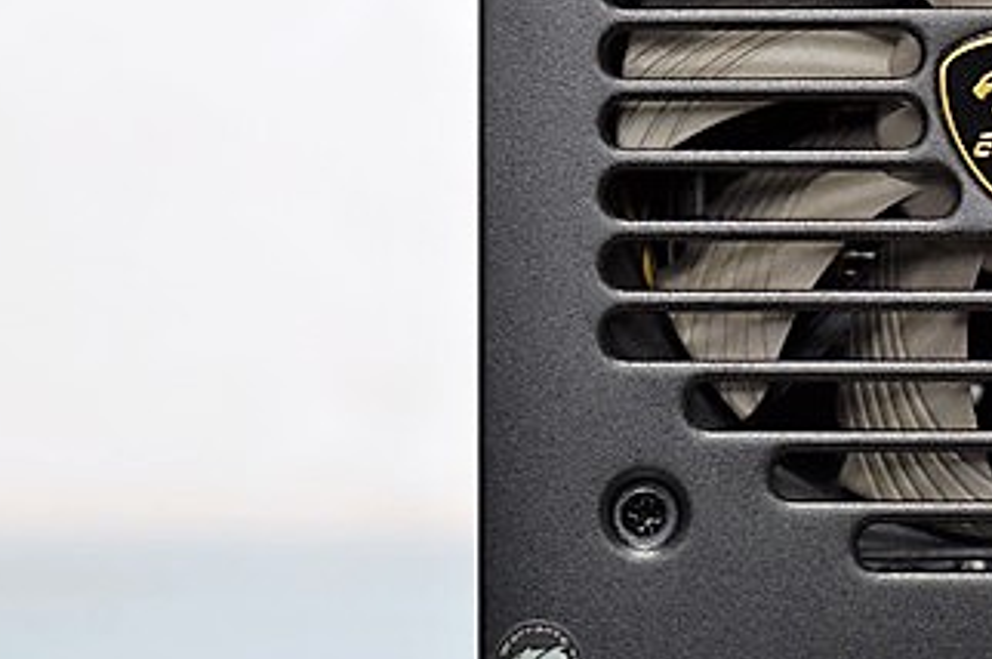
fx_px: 4487
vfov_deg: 8.4
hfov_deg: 12.4
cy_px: 95
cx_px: 1029
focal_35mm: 163
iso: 1600
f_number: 2.8
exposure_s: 1/50
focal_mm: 50
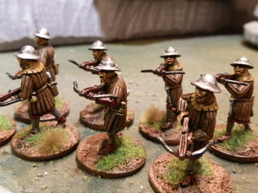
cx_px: 123
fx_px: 253
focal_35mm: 34
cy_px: 87
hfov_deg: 53.9
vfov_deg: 41.7
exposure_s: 1/30
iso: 400
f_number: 3.1
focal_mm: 5
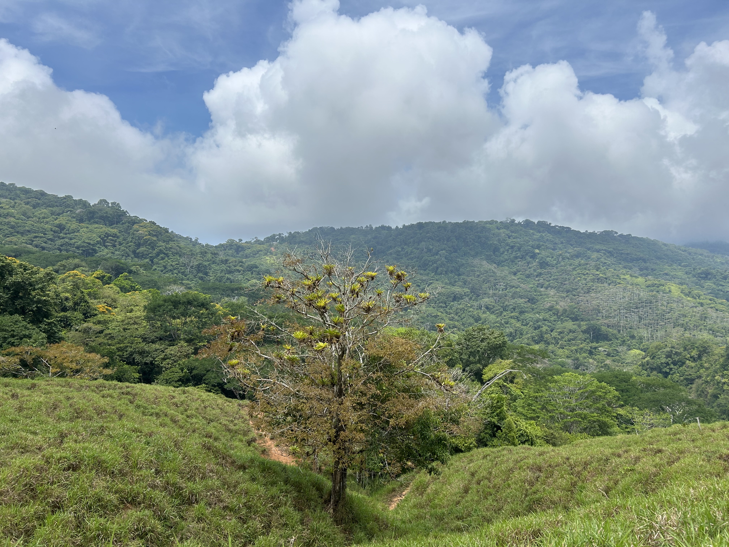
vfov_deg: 53.1
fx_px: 548
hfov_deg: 67.3
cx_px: 364
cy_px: 274
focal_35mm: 26
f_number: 1.5
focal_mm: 5.7
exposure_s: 1/6211
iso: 50
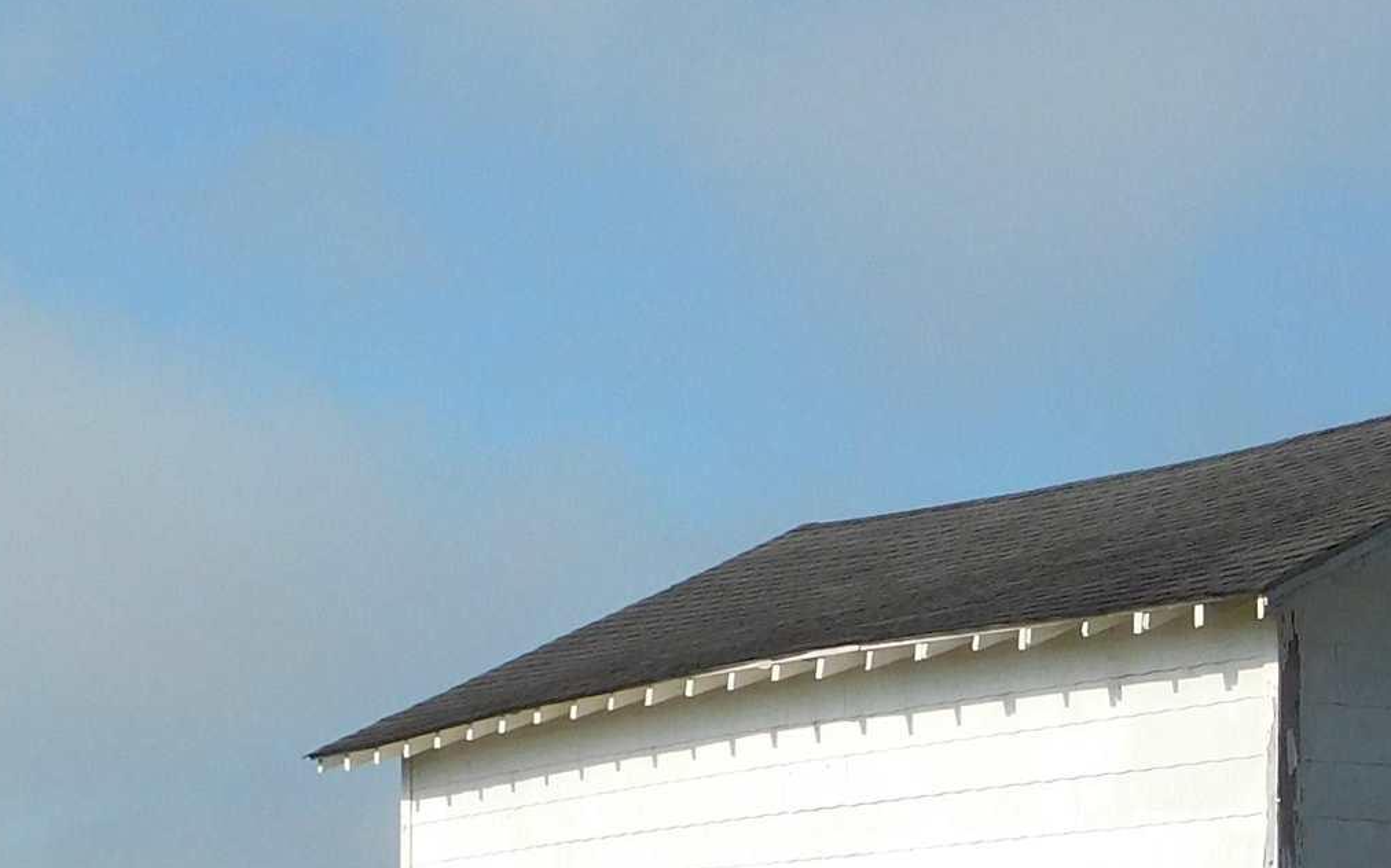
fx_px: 3904
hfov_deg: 19.4
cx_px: 1526
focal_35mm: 103
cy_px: 1112
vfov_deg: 12.3
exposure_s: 1/400
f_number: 7.2
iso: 125
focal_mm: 5.7
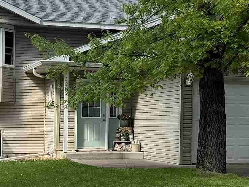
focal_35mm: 100
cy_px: 119
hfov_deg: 19.5
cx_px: 194
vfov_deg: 14.8
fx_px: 719
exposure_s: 1/1151
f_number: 1.78
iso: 80
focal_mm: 6.76
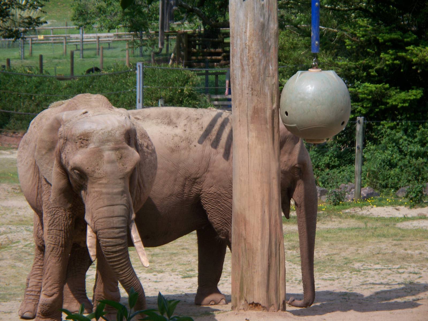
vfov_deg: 8.2
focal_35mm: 180
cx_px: 214
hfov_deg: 11.0
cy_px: 160
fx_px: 2226
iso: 64
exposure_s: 1/250
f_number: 5.1
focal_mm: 37.7
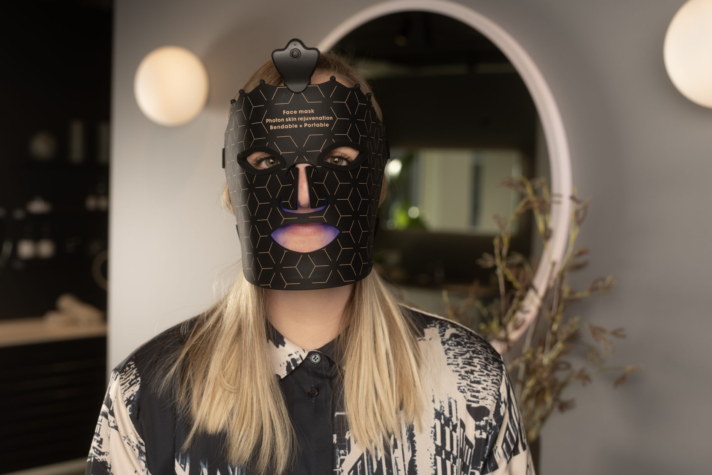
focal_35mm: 50
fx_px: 989
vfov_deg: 27.0
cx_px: 356
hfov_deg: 39.6
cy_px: 238
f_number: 4
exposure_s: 1/400
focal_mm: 50
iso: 100
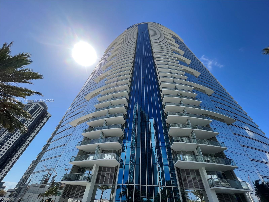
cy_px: 101
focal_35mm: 13
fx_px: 101
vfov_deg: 89.9
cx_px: 134
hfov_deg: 106.2
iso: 32
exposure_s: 1/1553
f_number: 1.8
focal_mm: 1.57
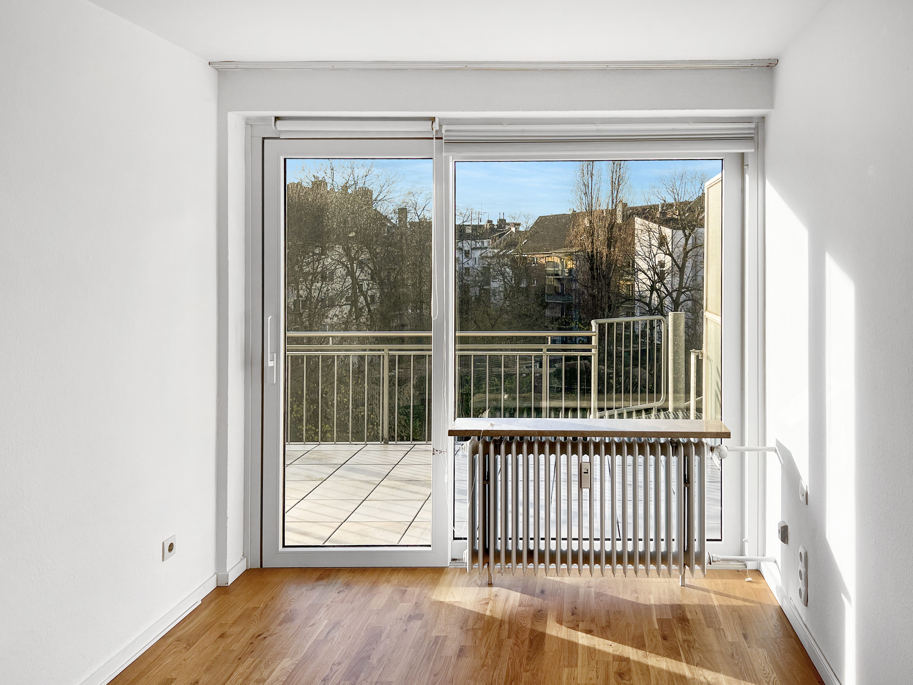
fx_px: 686
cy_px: 342
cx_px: 456
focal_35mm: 26
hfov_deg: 67.3
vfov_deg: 53.1
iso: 50
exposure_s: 1/1724
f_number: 1.5
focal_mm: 5.7
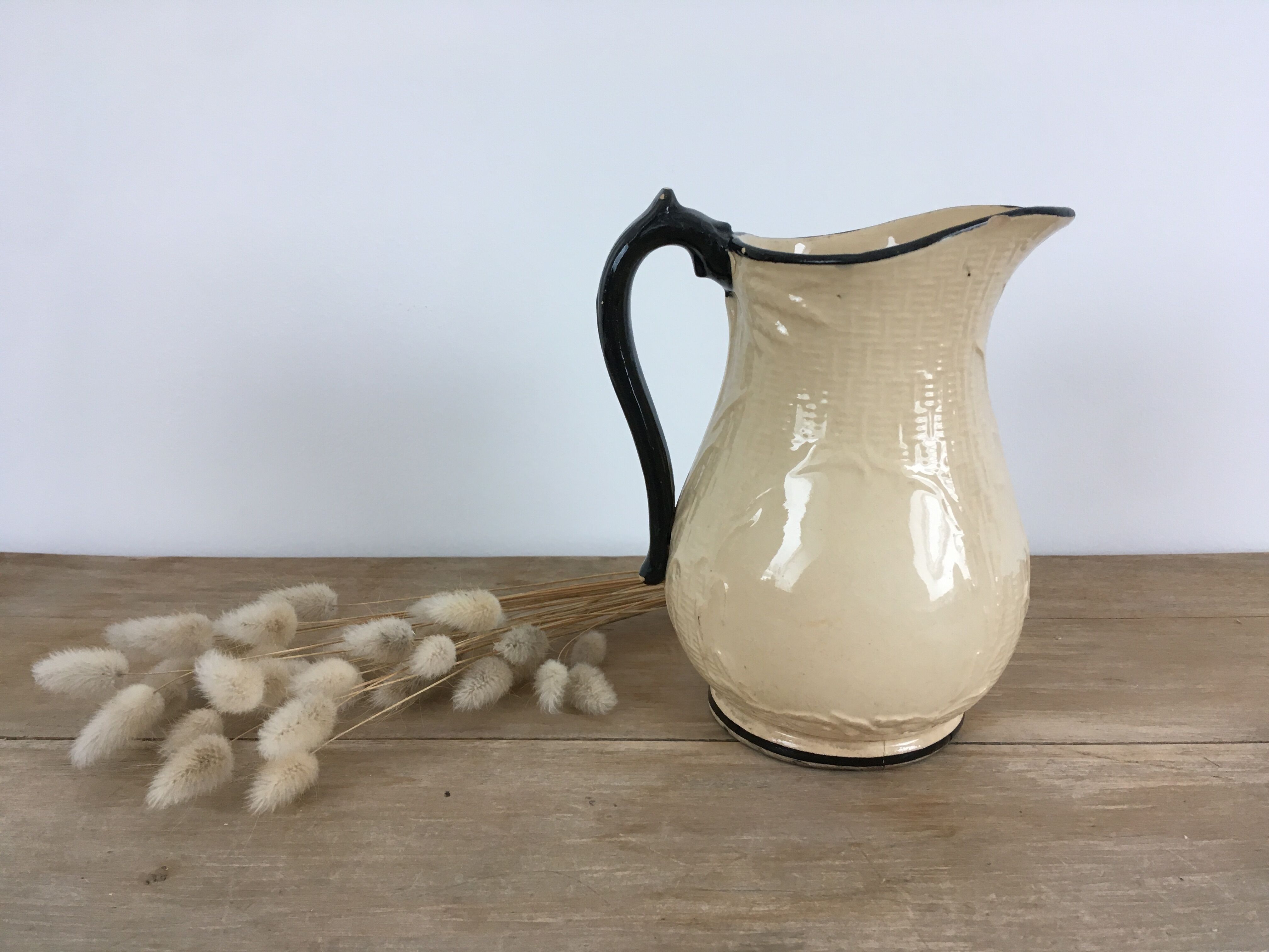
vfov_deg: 48.2
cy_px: 476
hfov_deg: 61.7
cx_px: 634
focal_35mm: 29
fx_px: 1063
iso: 50
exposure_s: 1/33
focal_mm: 4.15
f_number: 2.2
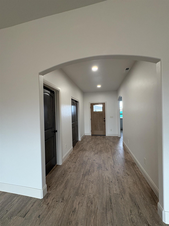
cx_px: 84
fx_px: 91
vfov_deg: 102.1
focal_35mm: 14
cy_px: 113
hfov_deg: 85.7
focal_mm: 2.22
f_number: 2.2
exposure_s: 1/120
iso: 320
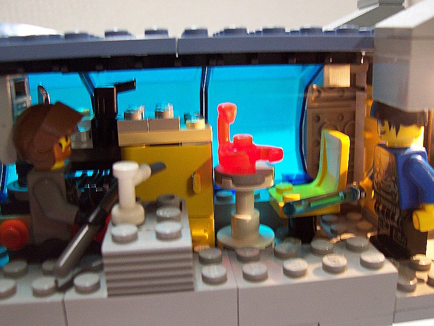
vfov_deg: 38.7
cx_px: 217
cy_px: 163
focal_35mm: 37
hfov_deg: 50.1
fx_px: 464
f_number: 2.8
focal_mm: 5.6
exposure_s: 1/10
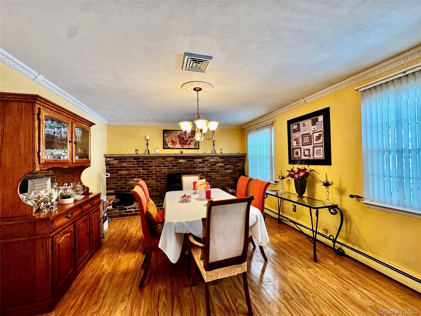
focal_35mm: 14
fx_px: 170
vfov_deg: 85.7
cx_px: 210
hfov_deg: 102.1
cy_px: 158
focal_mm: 2.22
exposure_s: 1/120
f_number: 2.2
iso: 250
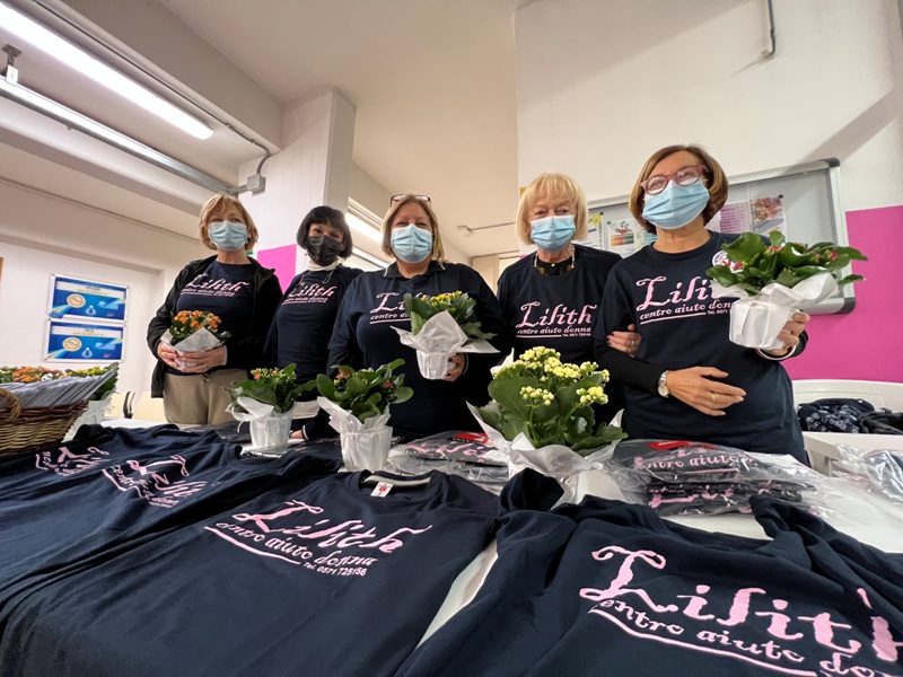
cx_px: 452
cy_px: 338
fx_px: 339
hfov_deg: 106.2
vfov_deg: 89.9
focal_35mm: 13
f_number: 1.8
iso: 400
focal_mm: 1.57
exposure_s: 1/50
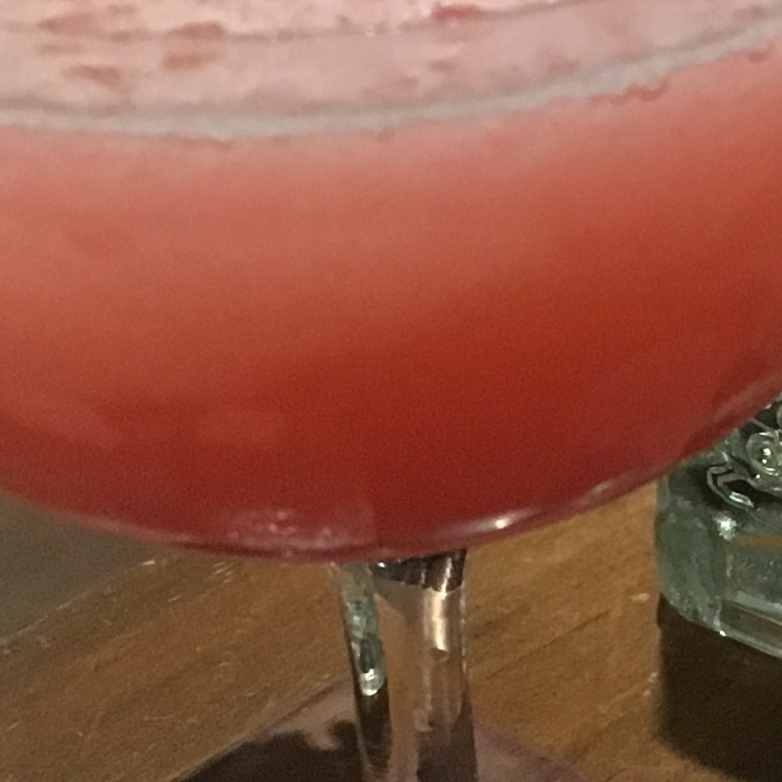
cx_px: 1155
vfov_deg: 13.8
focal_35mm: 126
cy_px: 324
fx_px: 3220
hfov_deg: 13.1
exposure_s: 1/30
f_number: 2.2
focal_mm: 4.15
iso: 200
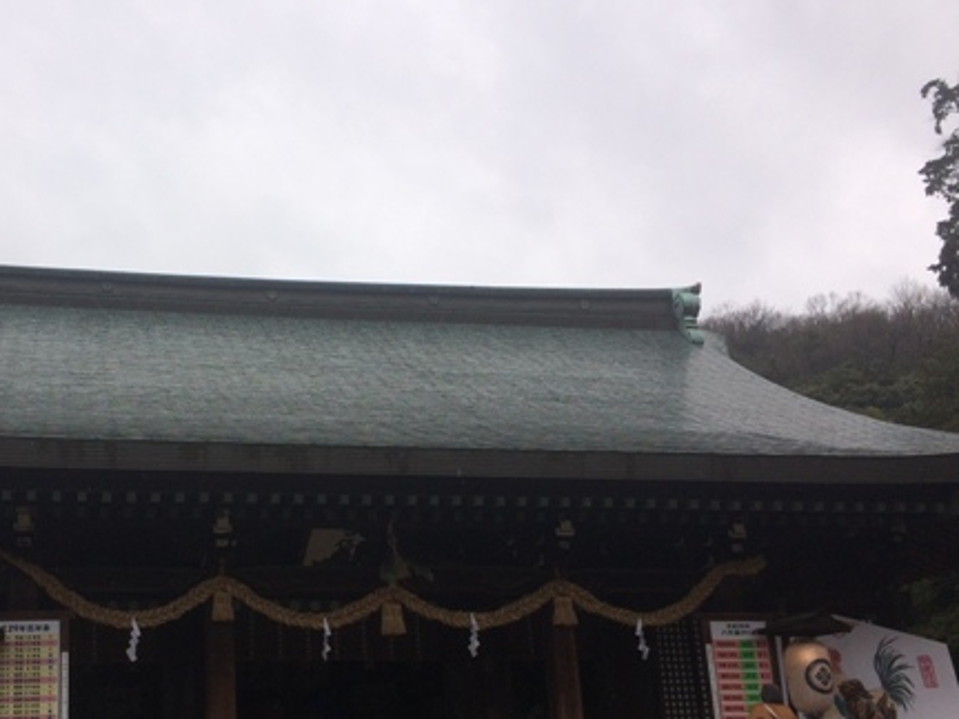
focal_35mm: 43
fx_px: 1191
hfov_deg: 42.9
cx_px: 277
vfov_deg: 33.3
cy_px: 477
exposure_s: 1/684
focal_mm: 4.15
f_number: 2.2
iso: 32
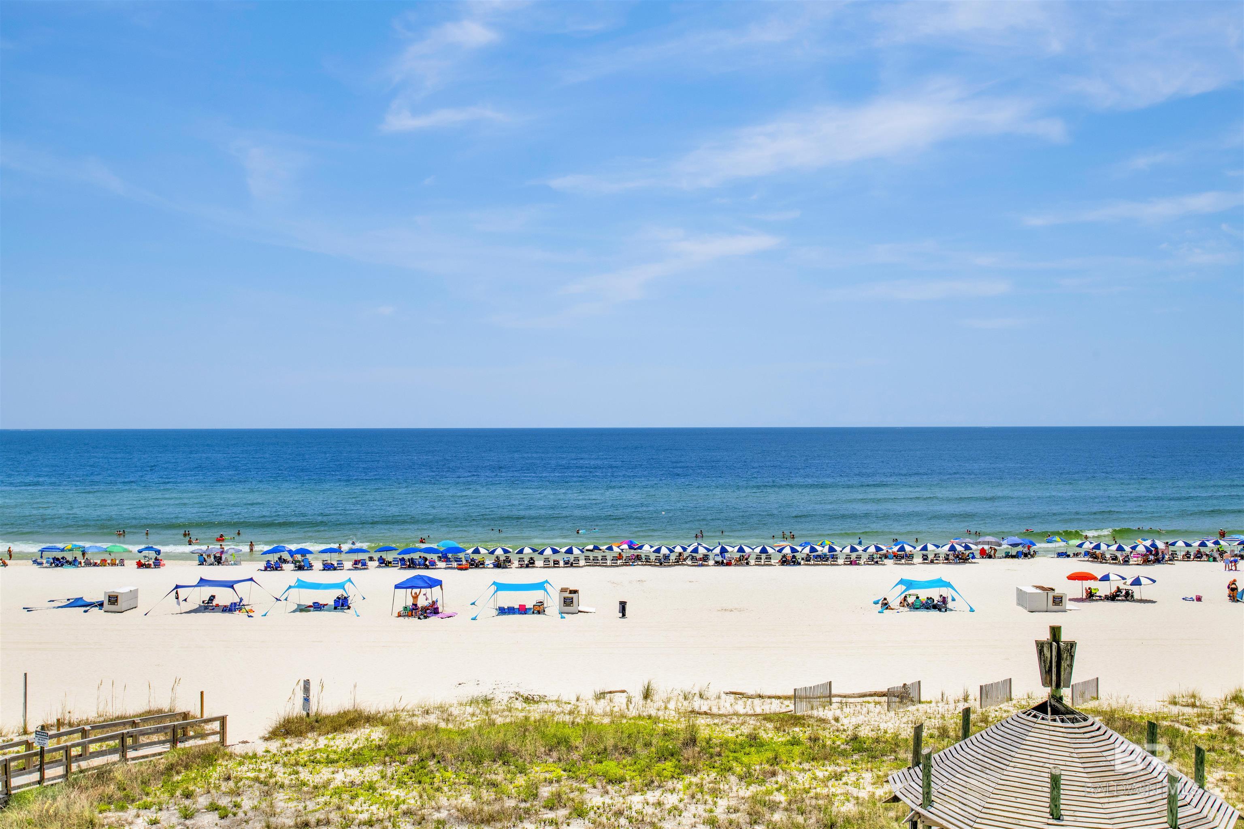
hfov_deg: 54.4
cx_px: 622
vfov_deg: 37.9
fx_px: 1209
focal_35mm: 35
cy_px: 414
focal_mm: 35
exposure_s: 1/800
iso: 200
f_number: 11
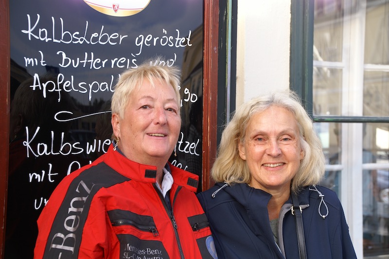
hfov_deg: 22.6
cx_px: 194
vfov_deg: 15.2
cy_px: 130
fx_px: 972
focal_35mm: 90
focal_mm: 60
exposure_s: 1/160
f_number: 5.6
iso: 200
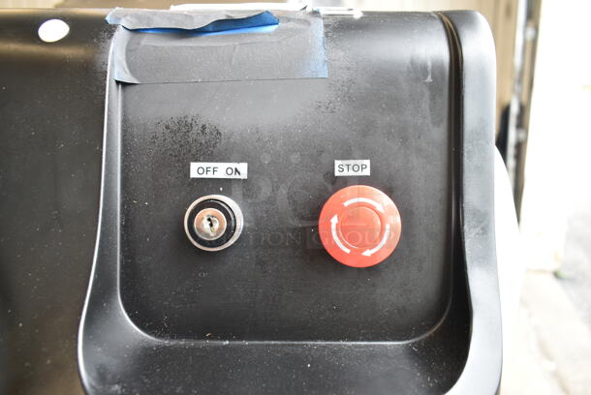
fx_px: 444
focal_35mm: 27
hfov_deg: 67.3
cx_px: 296
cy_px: 198
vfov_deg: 48.0
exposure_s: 1/30
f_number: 3.5
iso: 220
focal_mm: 18
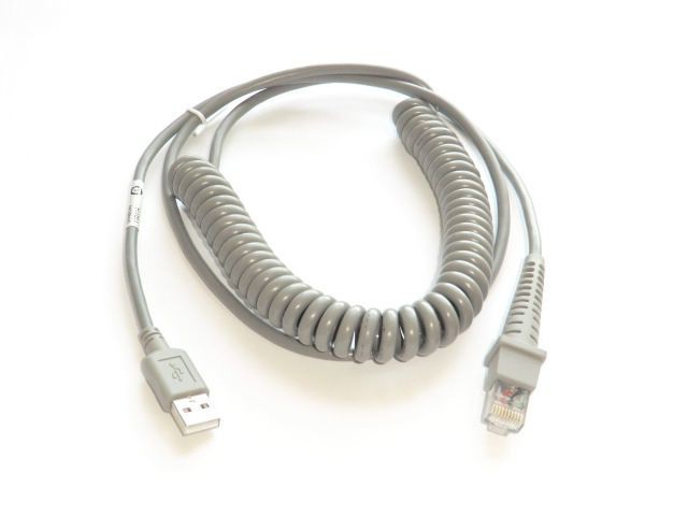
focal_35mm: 55
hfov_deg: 34.9
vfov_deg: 26.6
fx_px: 1093
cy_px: 258
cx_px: 344
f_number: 4.2
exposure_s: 1/60
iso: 320
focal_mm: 9.8
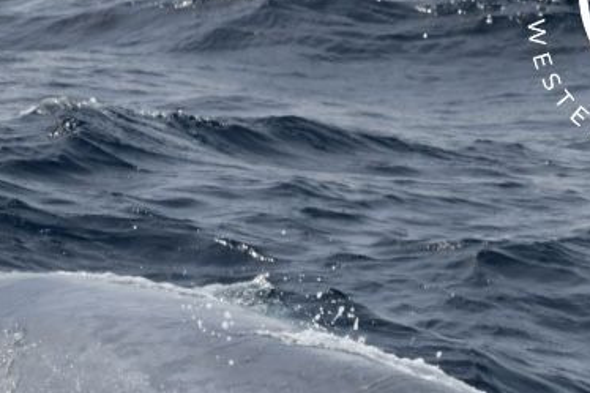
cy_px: 309
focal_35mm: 1284
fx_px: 21033
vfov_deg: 1.1
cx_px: 166
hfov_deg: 1.6
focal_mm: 600
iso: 1000
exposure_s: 1/8000
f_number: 6.3
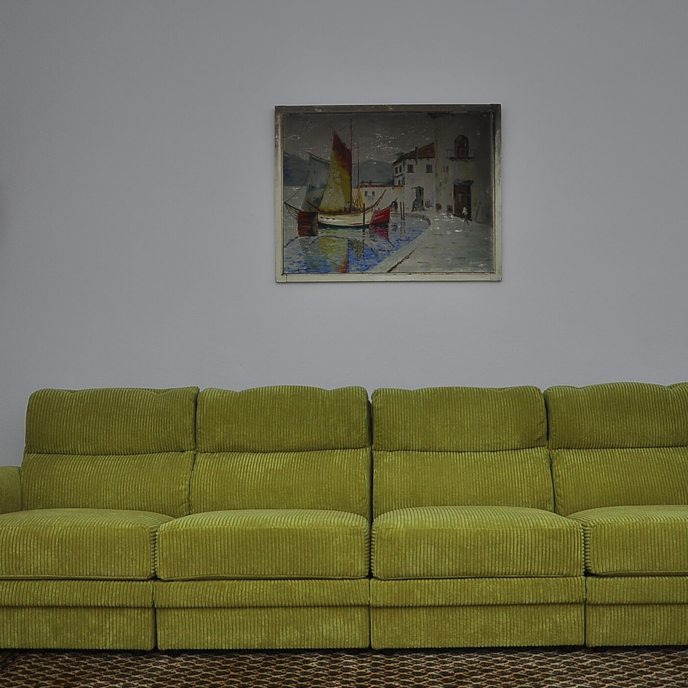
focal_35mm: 43
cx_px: 377
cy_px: 349
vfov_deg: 39.2
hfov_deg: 39.1
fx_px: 967
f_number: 4
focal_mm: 22
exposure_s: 1/200
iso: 200
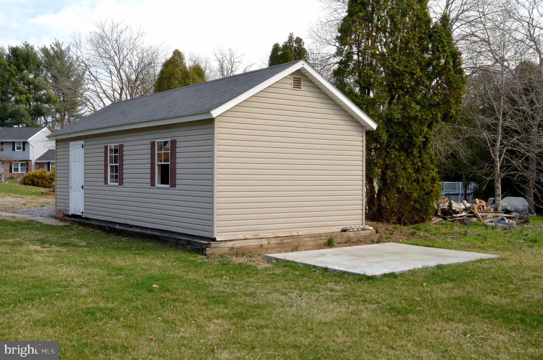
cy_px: 180
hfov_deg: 48.0
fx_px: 610
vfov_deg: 32.9
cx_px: 272
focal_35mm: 40
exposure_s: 1/250
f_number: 14
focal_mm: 27
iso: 800
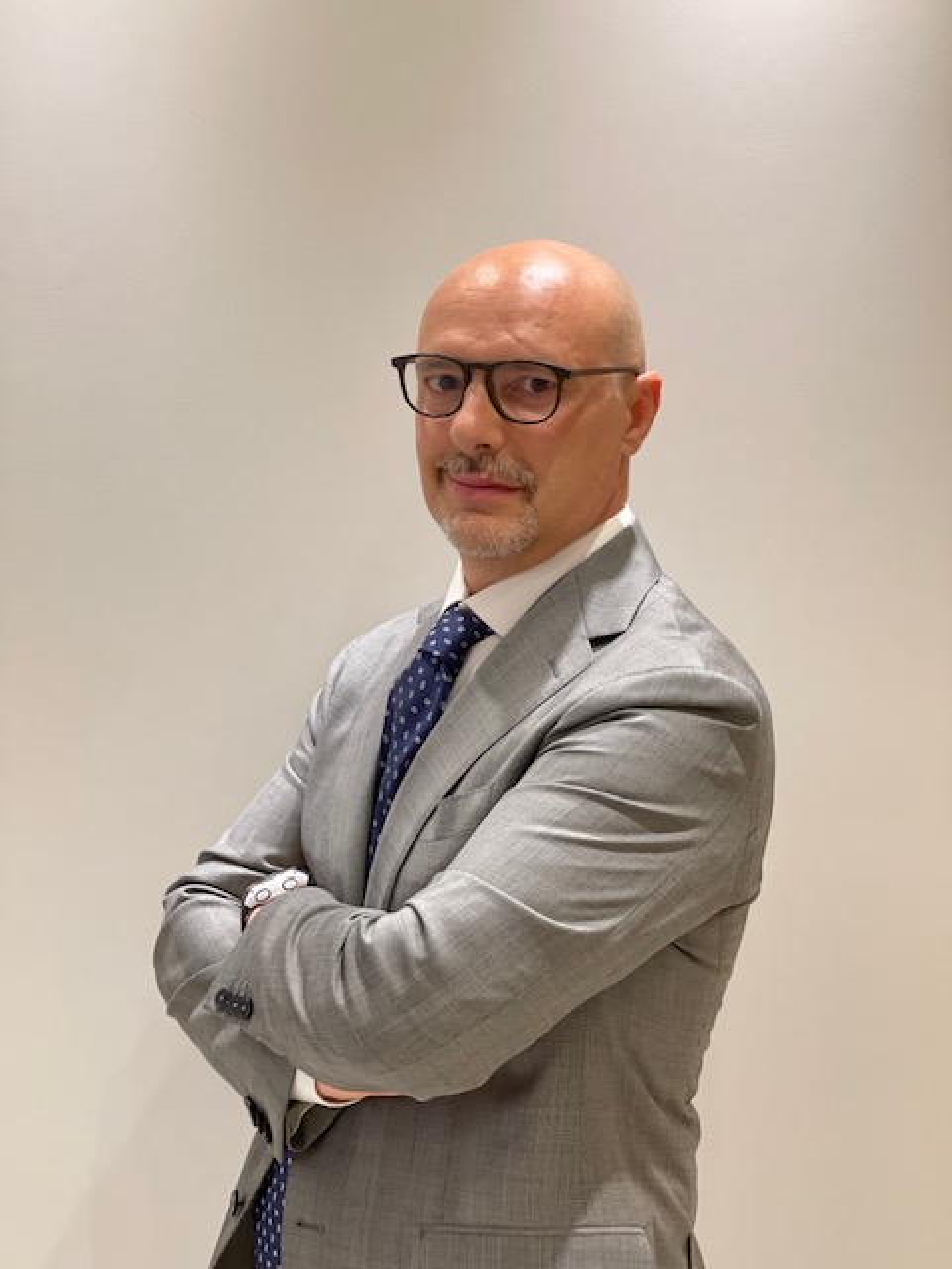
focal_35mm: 64
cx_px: 476
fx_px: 2347
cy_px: 634
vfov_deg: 30.3
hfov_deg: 22.9
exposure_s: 1/33
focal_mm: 7.5
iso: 125
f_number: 2.2
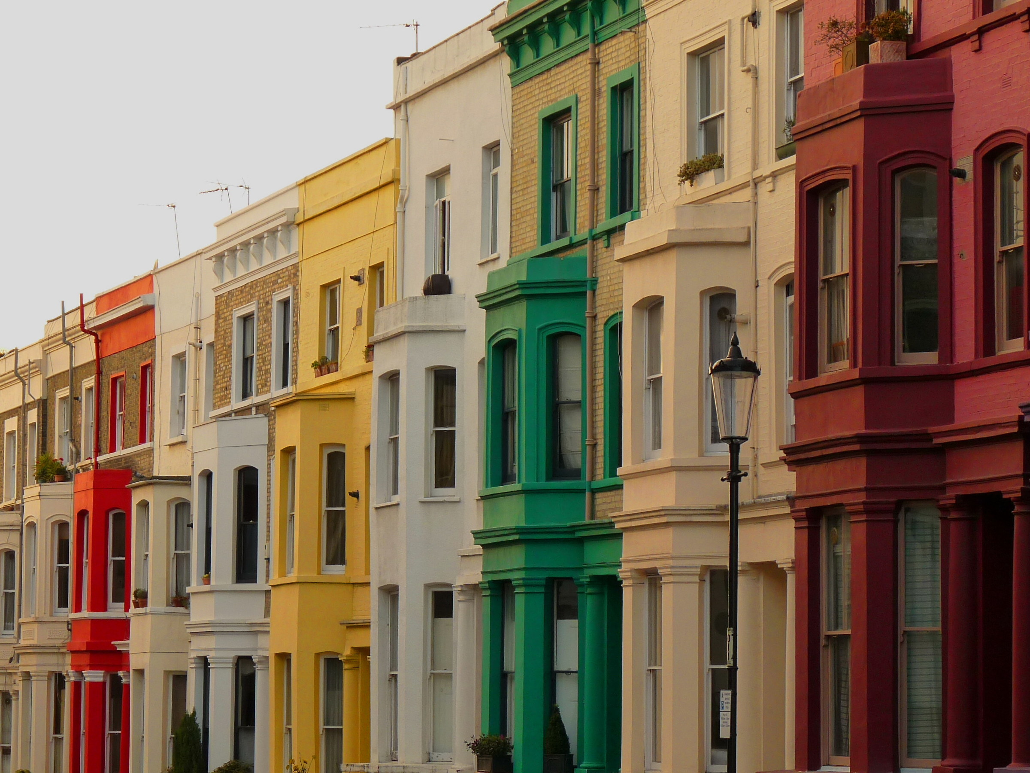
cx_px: 515
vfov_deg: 12.6
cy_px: 386
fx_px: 3511
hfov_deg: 16.7
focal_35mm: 118
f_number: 3.4
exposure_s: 1/200
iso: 160
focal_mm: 14.9
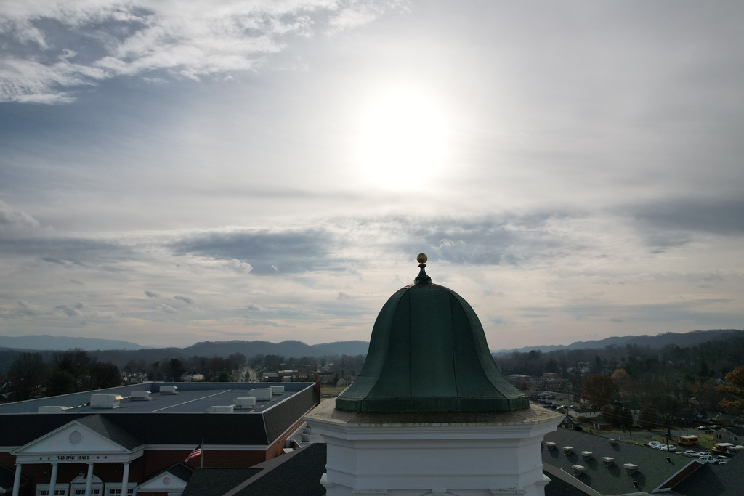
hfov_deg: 78.6
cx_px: 372
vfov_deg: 57.2
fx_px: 455
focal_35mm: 22
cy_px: 248
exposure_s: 1/8000
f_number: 2.8
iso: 110
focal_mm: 8.38
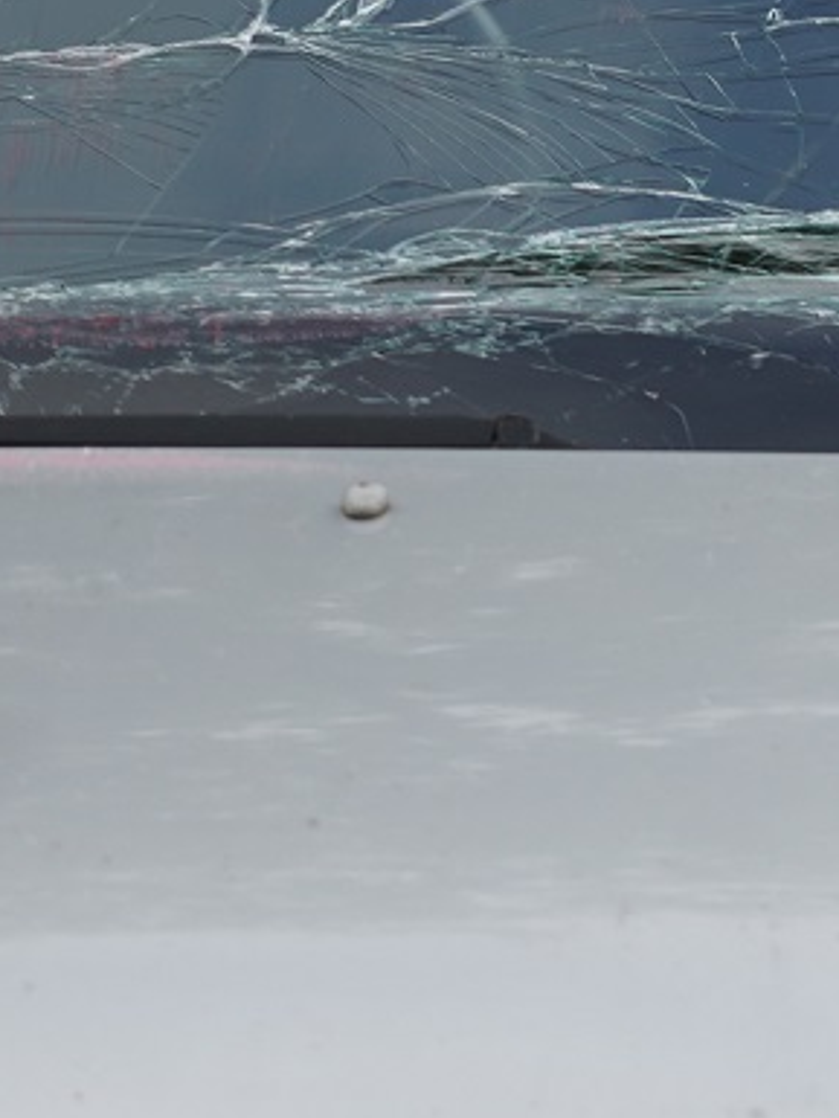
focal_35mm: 959
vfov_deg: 2.1
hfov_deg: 1.5
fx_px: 30974
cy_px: -200
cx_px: 1501
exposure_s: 1/320
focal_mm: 200
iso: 100
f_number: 4.5
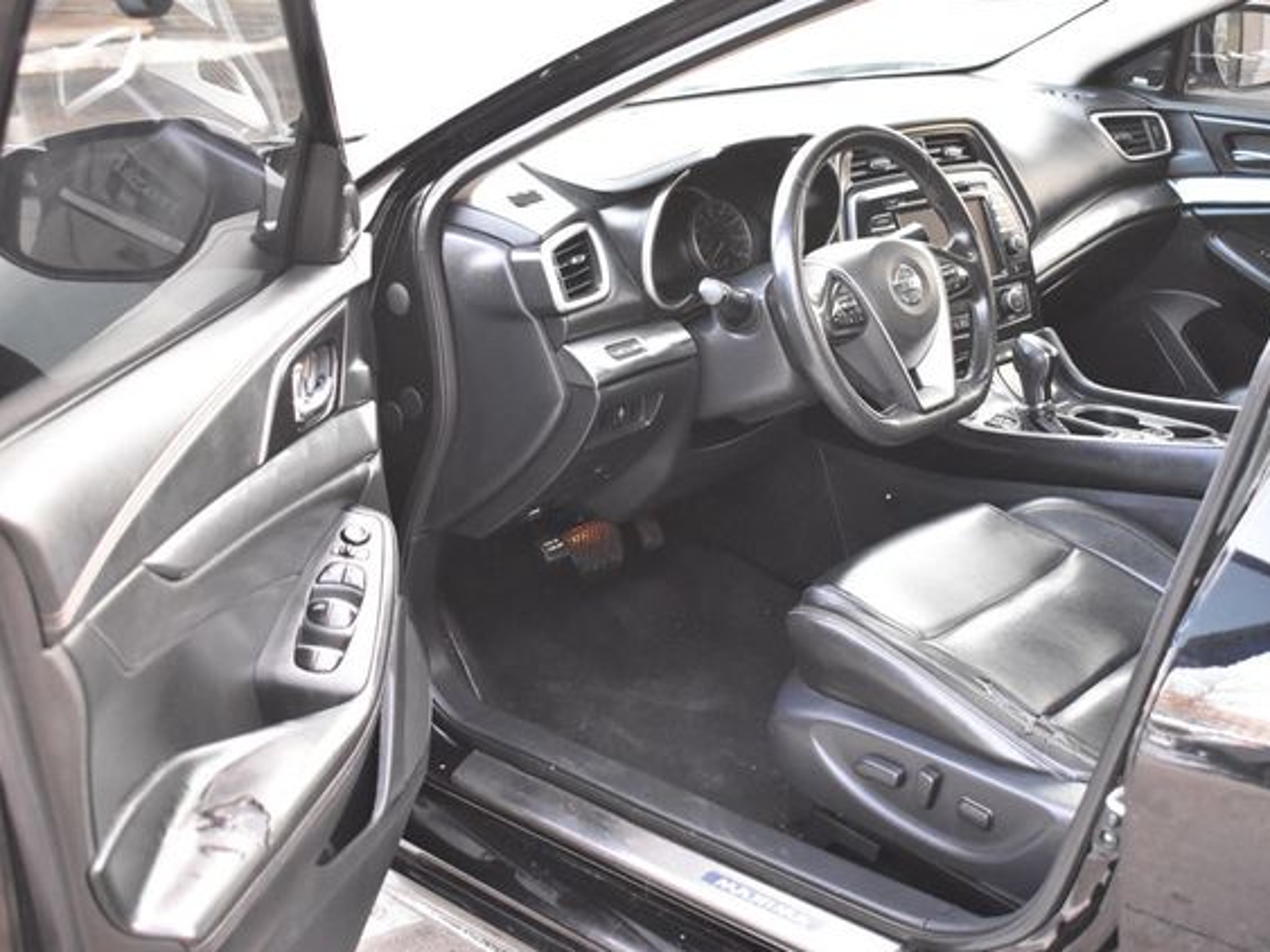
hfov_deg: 39.9
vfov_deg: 30.5
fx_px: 1744
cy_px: 478
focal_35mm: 48
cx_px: 720
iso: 3200
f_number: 4.2
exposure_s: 1/125
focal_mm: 29
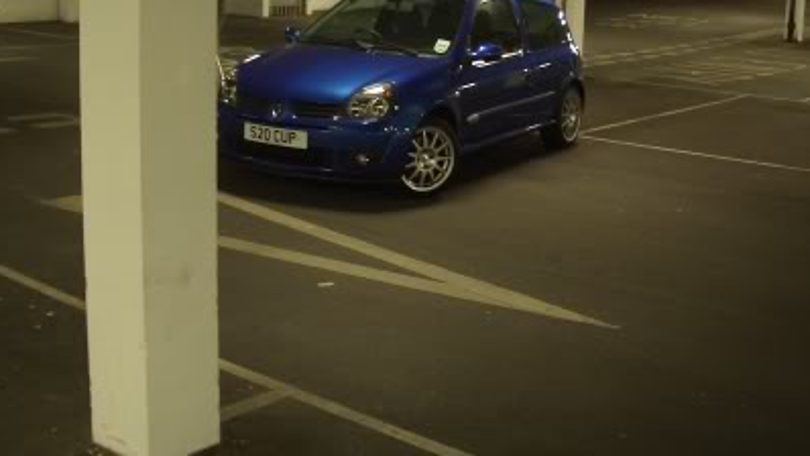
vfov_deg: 24.1
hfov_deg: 42.1
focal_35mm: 49
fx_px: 1053
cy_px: 98
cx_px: 415
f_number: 2.6
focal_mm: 5.8
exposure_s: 1/8
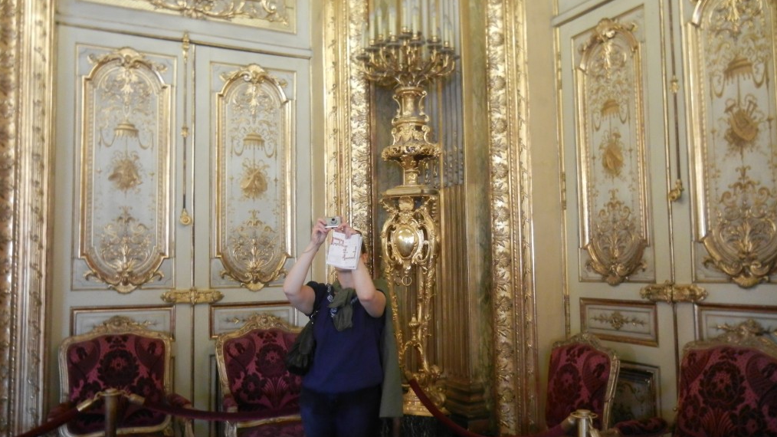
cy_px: 218
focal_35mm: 33
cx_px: 387
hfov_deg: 59.5
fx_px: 680
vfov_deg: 35.6
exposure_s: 1/2.2
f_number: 3.5
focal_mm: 5.4
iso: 200
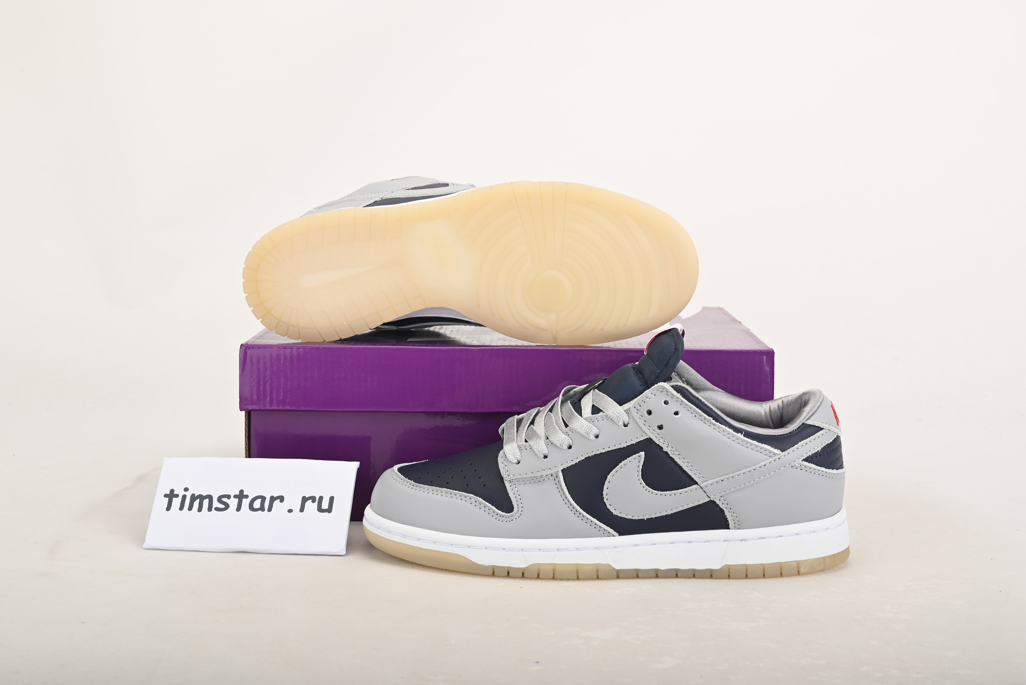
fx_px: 1311
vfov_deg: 29.3
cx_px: 513
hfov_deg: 42.7
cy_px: 342
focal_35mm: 46
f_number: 11
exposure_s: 1/200
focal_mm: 46
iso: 100
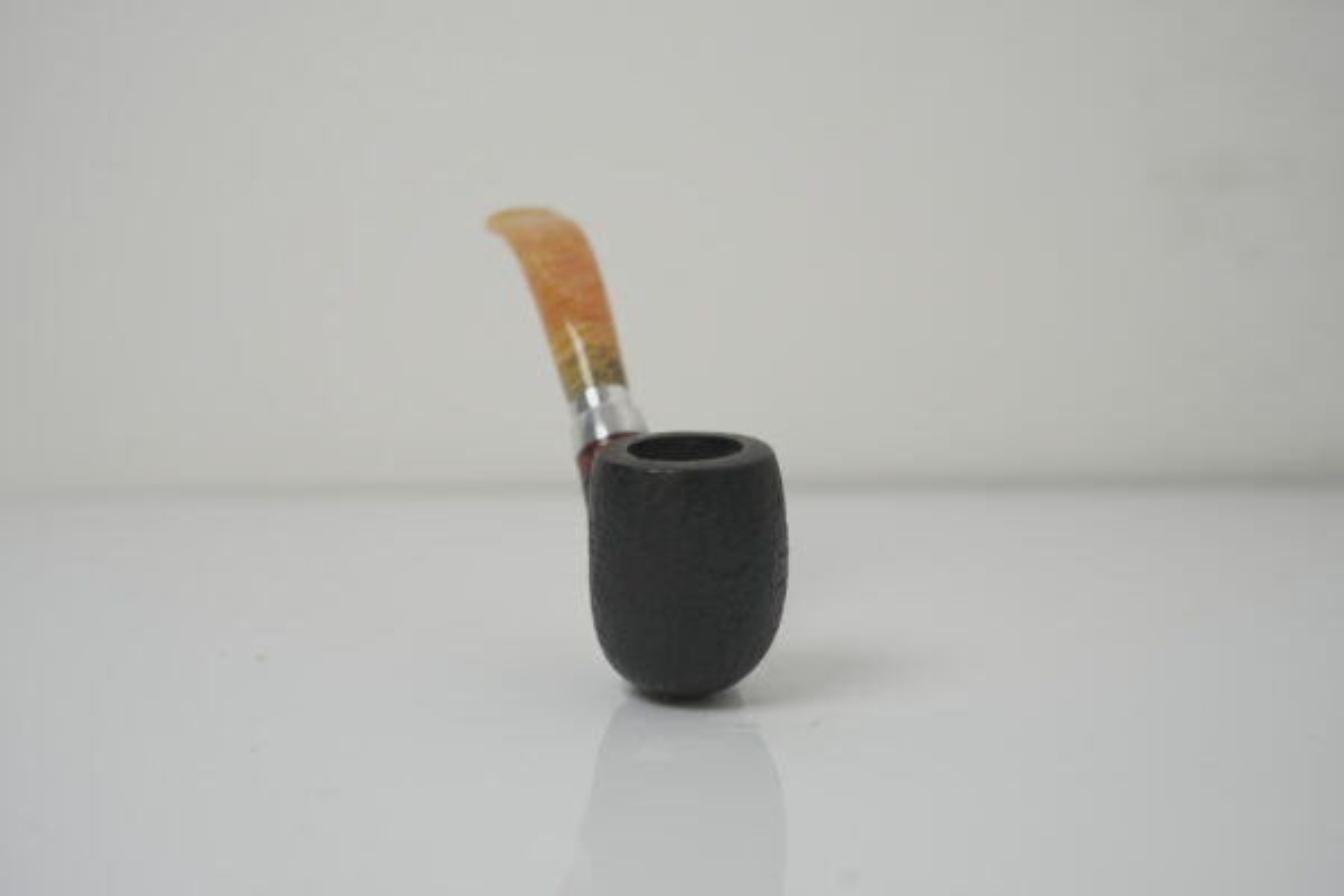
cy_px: 448
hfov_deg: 42.7
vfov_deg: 29.2
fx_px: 1717
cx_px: 672
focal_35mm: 46
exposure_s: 1/125
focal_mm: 46
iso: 500
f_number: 5.6
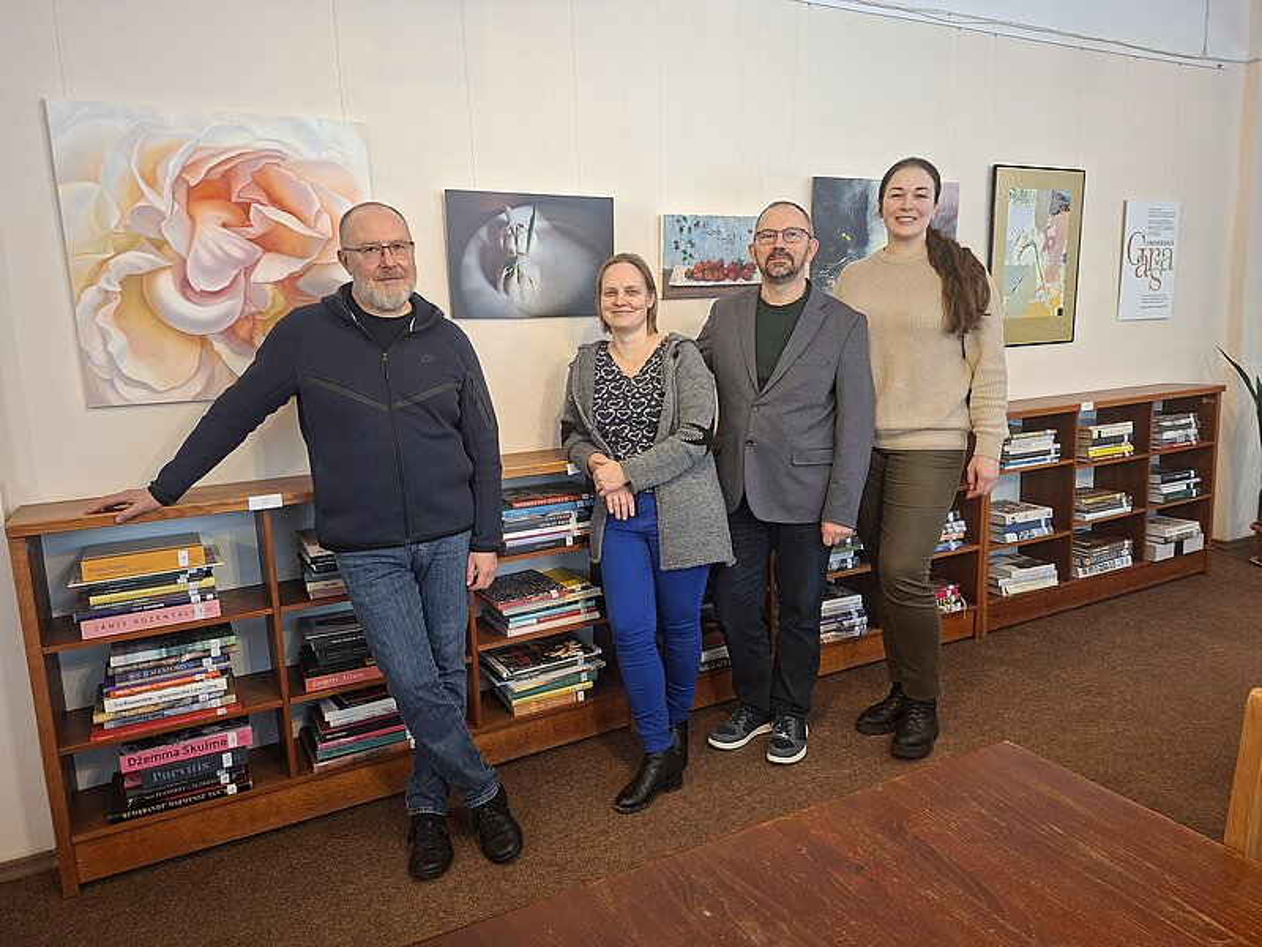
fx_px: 839
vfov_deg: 58.9
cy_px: 474
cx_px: 631
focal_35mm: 23
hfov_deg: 73.9
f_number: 1.8
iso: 250
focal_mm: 5.54
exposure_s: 1/33
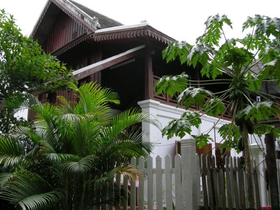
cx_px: 140
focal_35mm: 36
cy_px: 105
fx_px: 291
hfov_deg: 51.4
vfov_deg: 39.7
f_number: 4.3
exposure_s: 1/173
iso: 64
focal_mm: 7.5
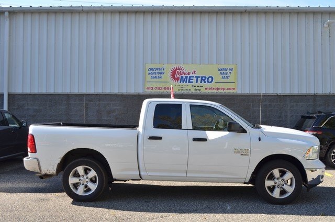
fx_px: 362
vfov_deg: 34.1
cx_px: 168
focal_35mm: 39
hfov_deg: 49.6
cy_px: 111
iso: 200
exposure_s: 1/250
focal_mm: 26
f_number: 8
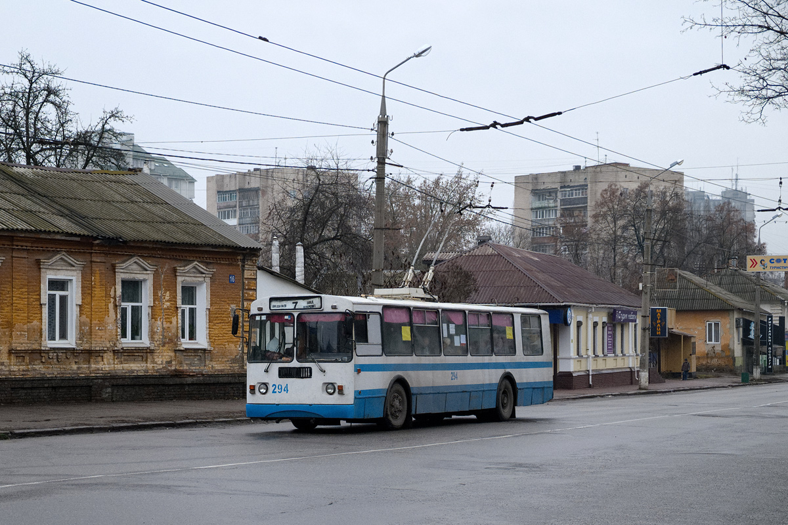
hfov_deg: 35.6
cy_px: 262
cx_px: 394
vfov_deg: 24.2
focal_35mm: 56
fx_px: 1226
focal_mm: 37.4
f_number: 3.6
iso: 1250
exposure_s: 1/500
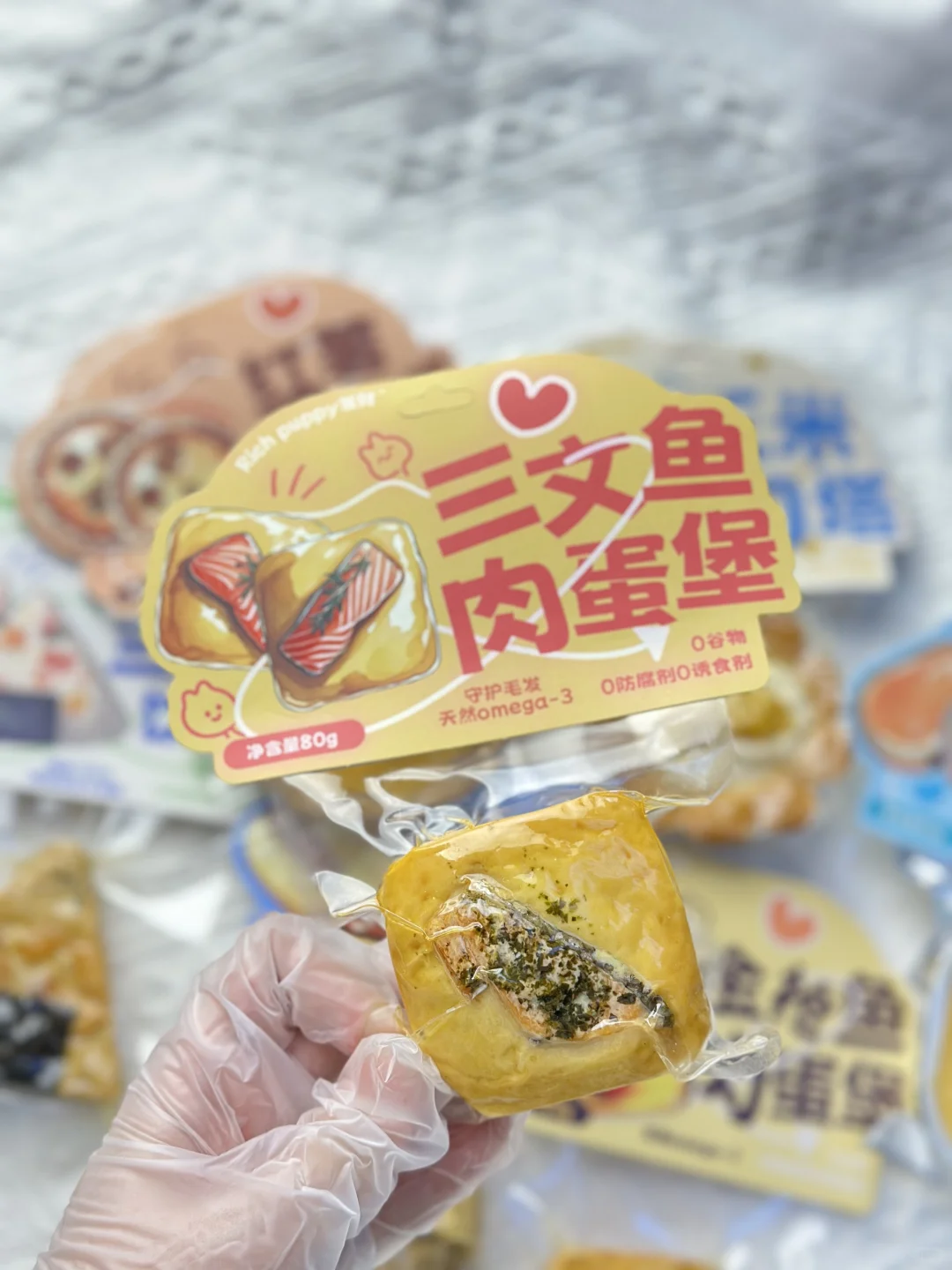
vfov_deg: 39.7
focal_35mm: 48
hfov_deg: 30.3
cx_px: 476
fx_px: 1760
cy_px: 635
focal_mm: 6.86
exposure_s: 1/100
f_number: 1.78
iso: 125
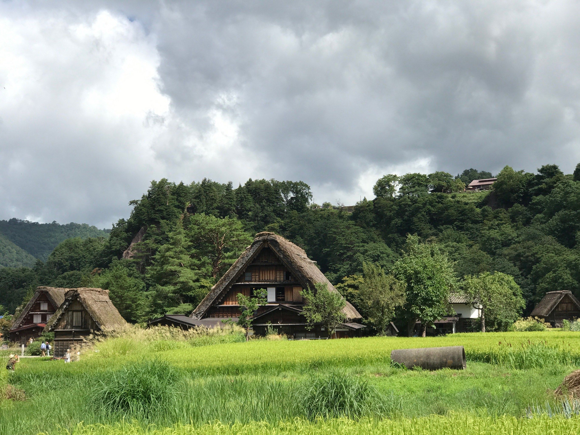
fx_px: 955
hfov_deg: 33.8
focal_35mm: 57
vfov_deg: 25.7
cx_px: 290
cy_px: 218
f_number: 2.8
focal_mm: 6.6
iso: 20
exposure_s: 1/679
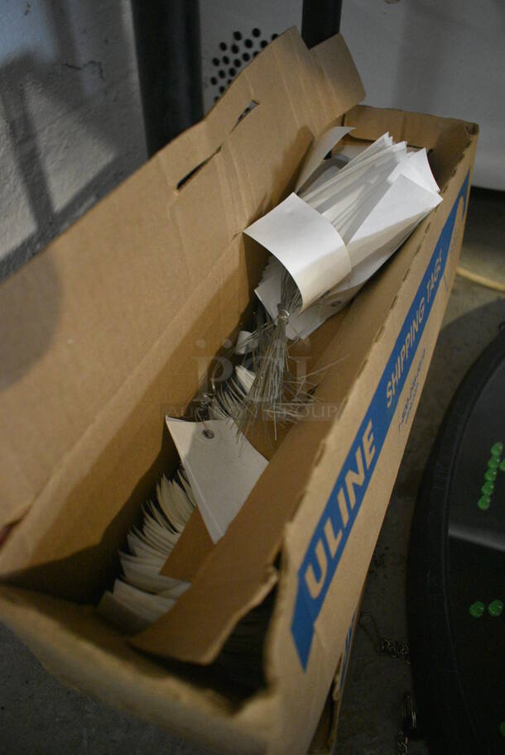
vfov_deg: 67.3
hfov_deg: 48.0
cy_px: 378
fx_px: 567
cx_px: 252
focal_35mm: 27
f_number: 3.5
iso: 4500
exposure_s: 1/125
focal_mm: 18
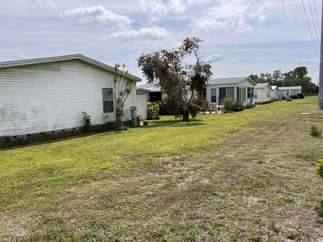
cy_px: 121
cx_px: 162
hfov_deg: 67.3
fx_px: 243
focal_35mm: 26
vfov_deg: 53.1
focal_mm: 5.7
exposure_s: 1/6211
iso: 50
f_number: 1.5
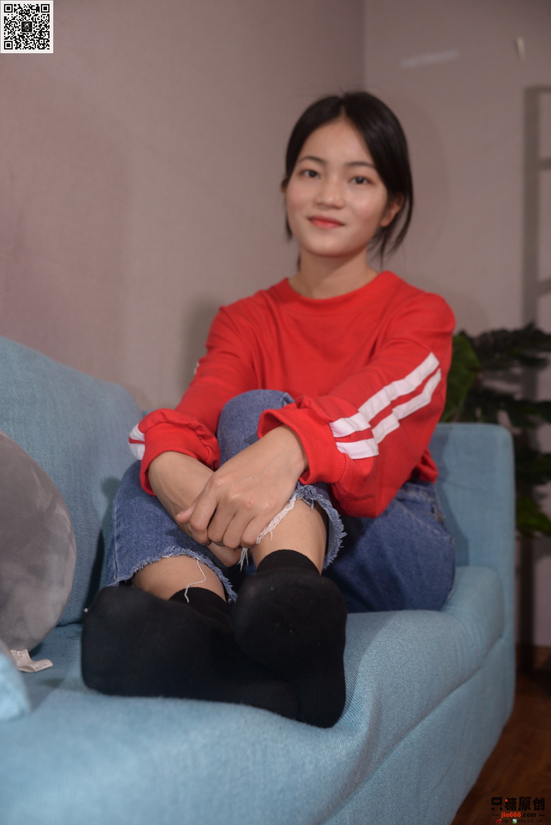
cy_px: 412
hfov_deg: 37.9
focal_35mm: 35
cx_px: 276
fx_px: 803
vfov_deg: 54.4
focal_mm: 35
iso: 640
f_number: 5
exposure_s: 1/125
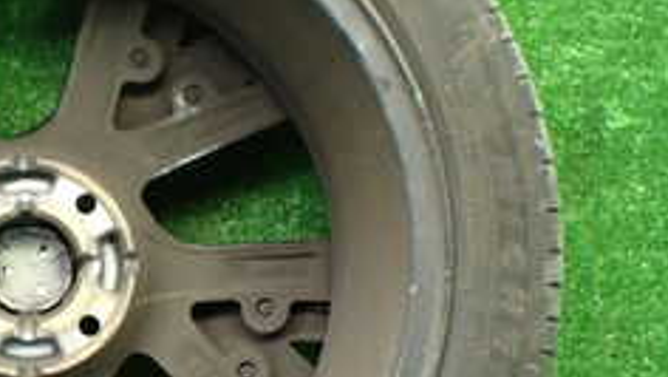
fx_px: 1471
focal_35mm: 83
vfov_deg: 14.5
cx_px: 48
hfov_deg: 24.7
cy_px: 269
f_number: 2.3
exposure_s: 1/80
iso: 800
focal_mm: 5.4
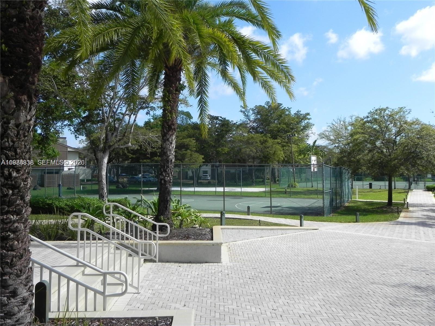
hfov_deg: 55.4
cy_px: 163
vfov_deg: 42.9
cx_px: 218
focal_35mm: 33
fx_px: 415
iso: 160
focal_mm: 5.9
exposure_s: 1/340
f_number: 7.1
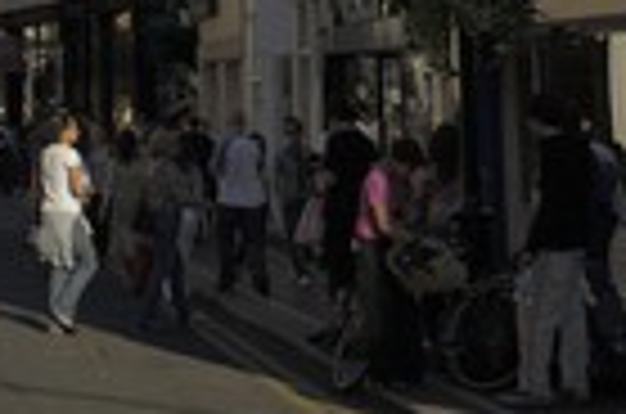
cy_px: -176
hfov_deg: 17.2
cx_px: -270
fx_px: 1891
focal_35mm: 109
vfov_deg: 12.0
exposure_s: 1/500
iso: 100
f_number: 7.1
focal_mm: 24
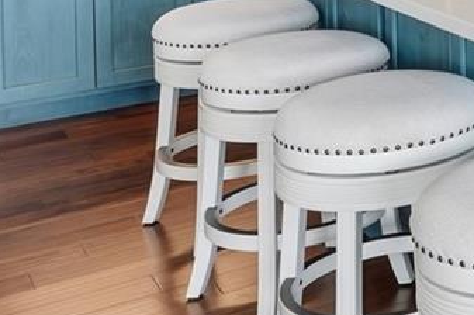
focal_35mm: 76
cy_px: -198
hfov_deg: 19.4
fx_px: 1000
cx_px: 872
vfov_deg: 16.0
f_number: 9
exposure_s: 1/60
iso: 400
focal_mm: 16
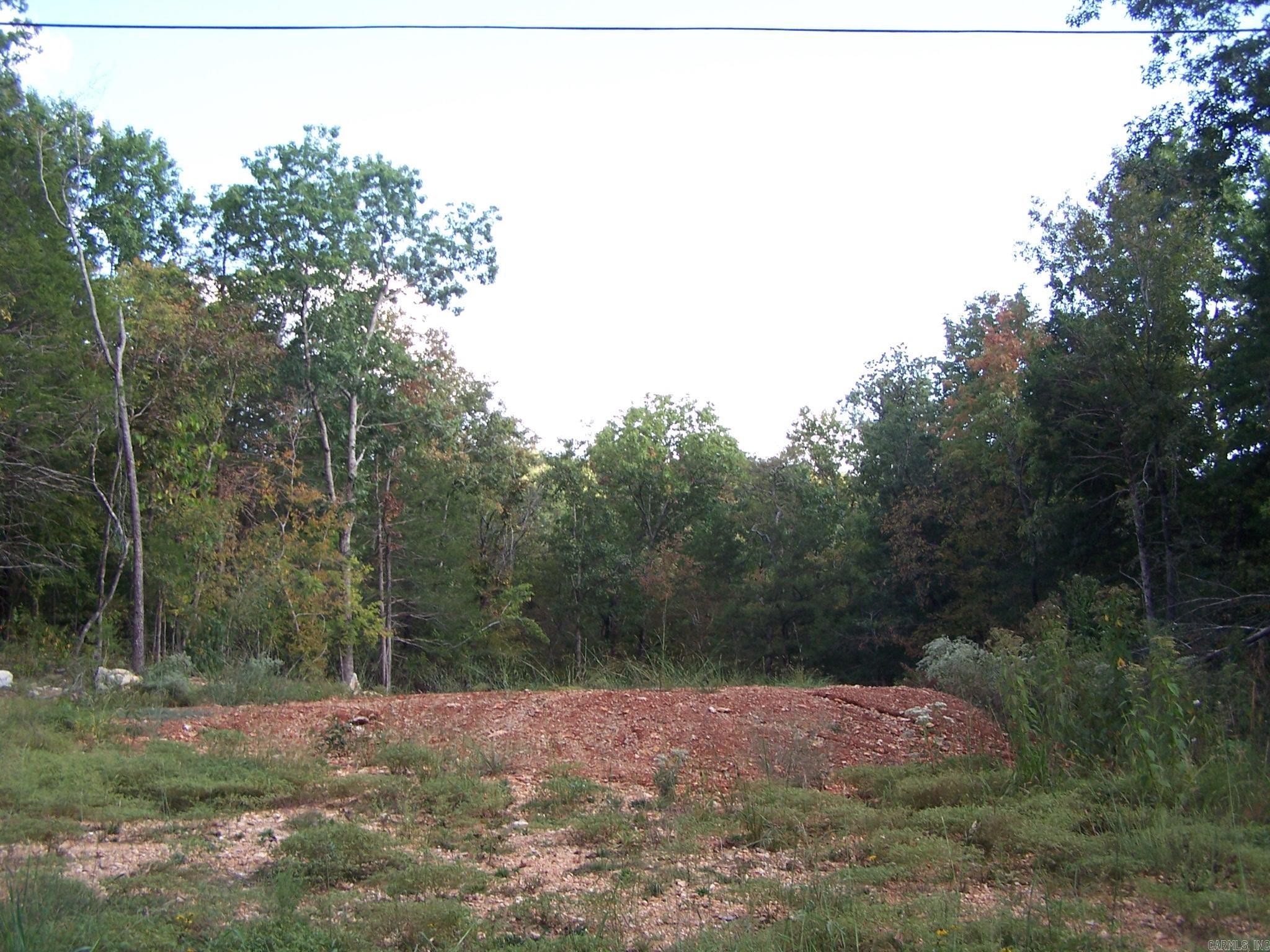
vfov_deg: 37.7
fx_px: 1394
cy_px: 476
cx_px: 635
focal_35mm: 38
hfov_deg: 49.0
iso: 80
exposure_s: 1/180
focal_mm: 6.3
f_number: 2.8
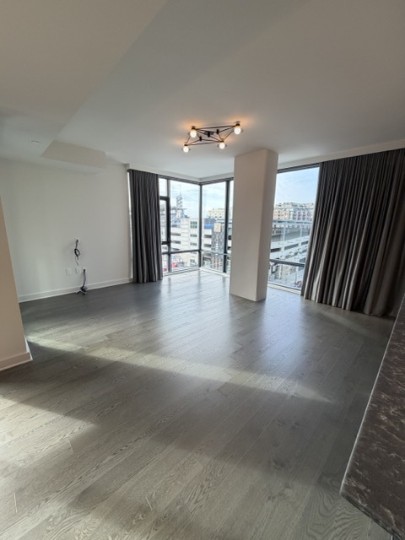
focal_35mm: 14
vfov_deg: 102.1
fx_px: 218
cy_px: 270
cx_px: 202
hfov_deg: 85.7
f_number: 2.2
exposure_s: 1/120
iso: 80
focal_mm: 2.22
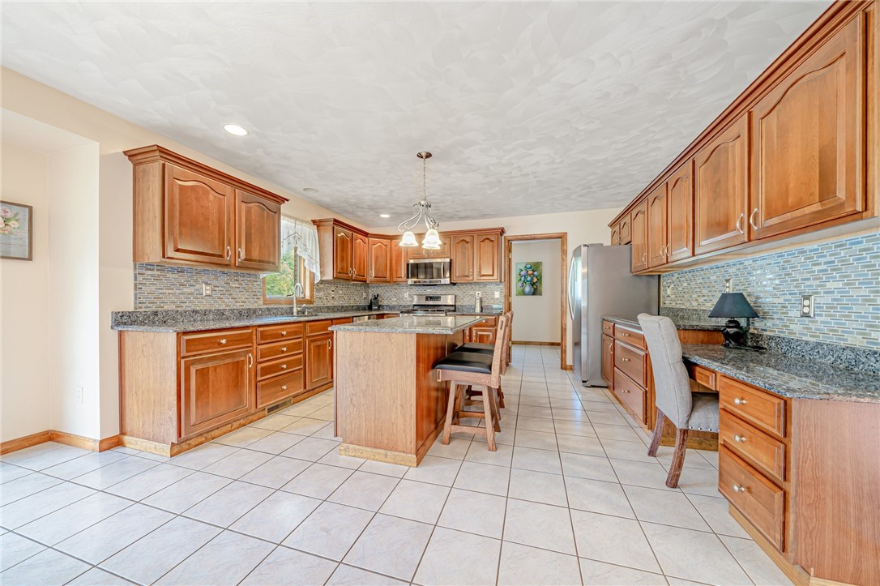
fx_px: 293
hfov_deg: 112.6
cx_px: 440
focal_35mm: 12
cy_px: 293
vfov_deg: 89.9
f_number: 11
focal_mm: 12
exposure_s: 1/3
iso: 50
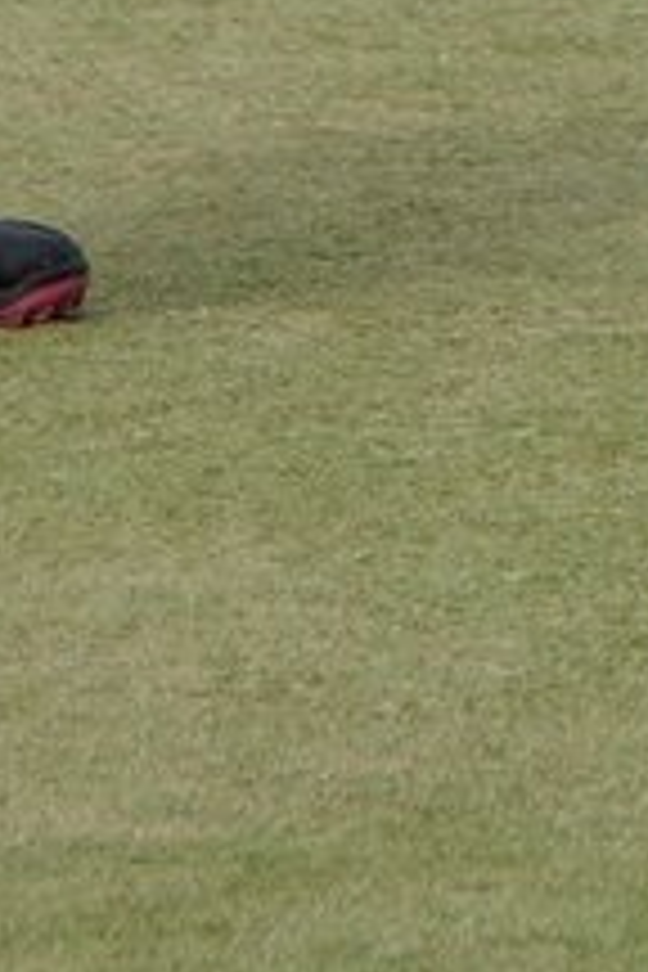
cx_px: 1017
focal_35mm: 604
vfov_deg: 3.4
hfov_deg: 2.3
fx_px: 16317
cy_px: -1062
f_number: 5.6
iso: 200
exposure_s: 1/1000
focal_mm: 85
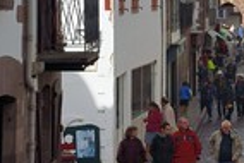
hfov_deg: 10.5
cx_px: 294
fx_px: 1303
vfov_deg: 7.2
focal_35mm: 192
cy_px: 19
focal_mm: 65
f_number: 13
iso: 200
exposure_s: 1/250
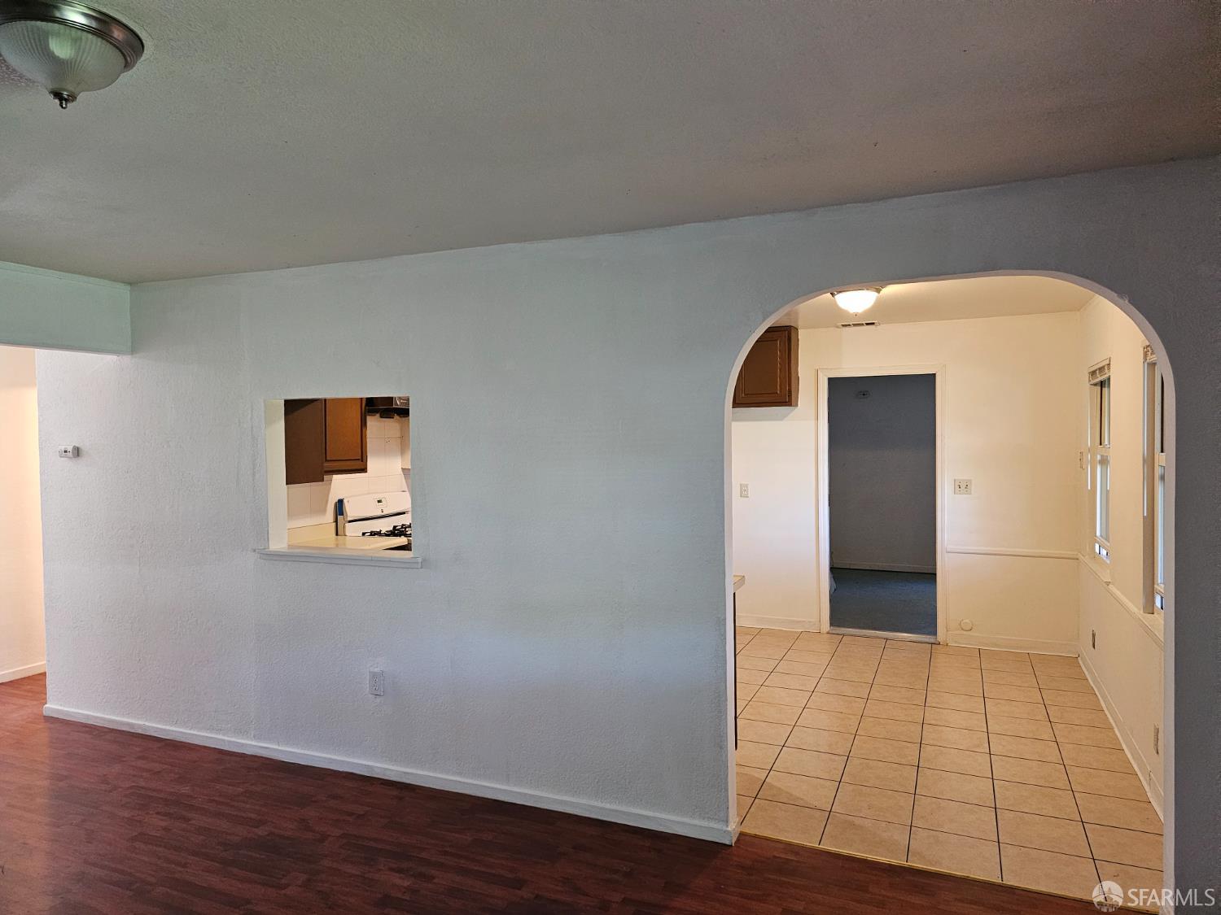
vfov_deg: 58.9
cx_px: 610
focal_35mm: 23
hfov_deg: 73.9
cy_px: 458
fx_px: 811
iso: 800
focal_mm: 6.3
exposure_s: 1/120
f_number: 1.7
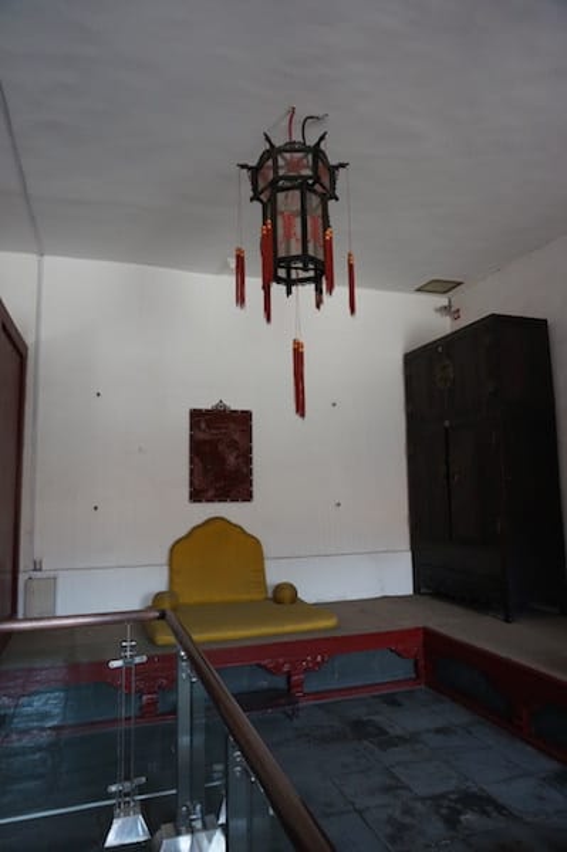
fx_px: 568
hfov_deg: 53.1
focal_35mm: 24
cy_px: 426
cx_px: 284
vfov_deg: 73.8
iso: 800
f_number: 4
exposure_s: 1/60
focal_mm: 16
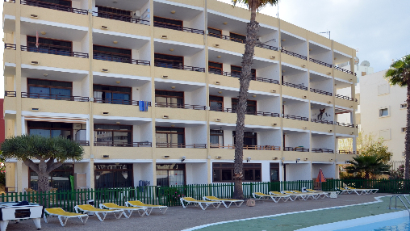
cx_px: 195
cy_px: 166
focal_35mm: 28
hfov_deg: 67.1
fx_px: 309
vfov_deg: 40.1
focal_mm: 11.5
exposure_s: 1/250
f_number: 8
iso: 160
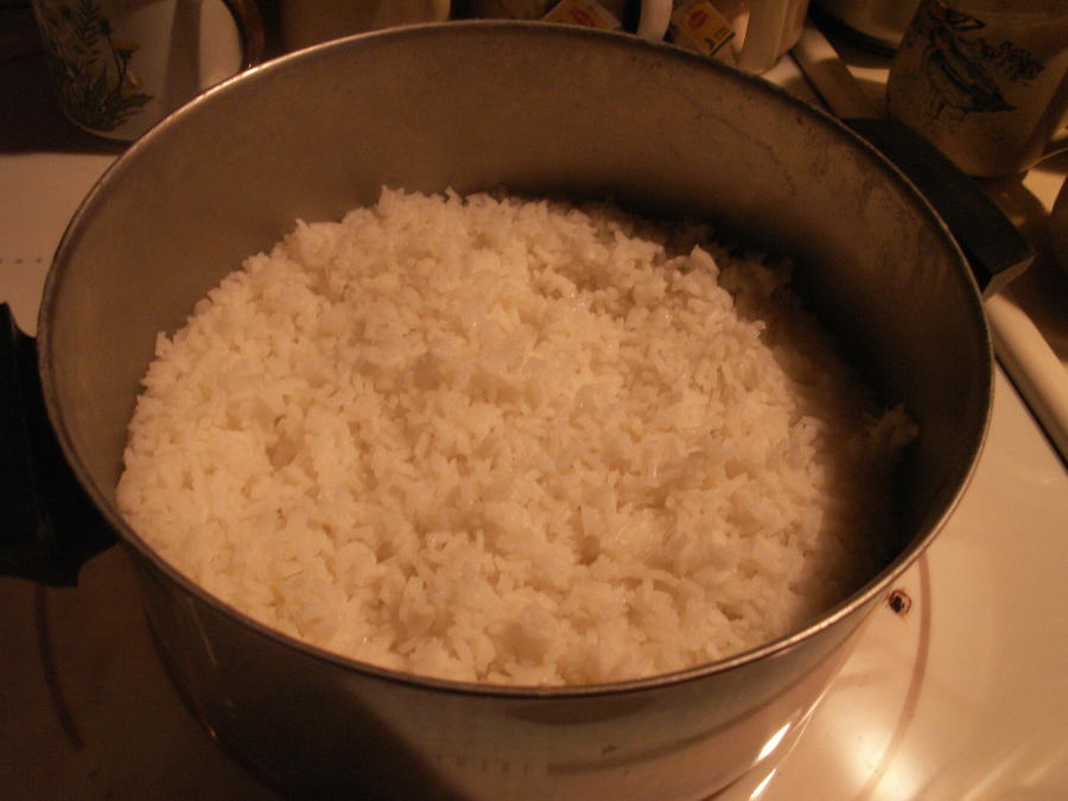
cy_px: 400
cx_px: 534
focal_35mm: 35
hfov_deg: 52.6
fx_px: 1080
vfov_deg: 40.7
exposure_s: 1/15
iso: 160
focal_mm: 5.86
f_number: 2.8
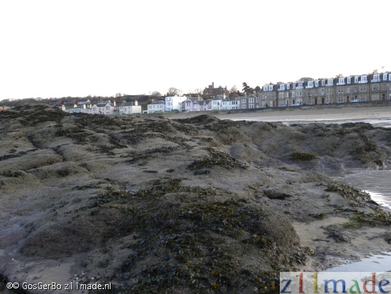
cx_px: 196
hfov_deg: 41.2
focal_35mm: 46
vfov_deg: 31.5
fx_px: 520
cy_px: 147
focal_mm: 8.2
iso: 400
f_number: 3.2
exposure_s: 1/39.2
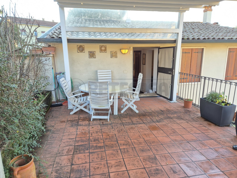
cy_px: 89
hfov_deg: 73.9
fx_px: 157
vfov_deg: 58.9
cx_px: 118
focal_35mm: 23
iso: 80
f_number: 1.8
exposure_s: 1/100
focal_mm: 5.4
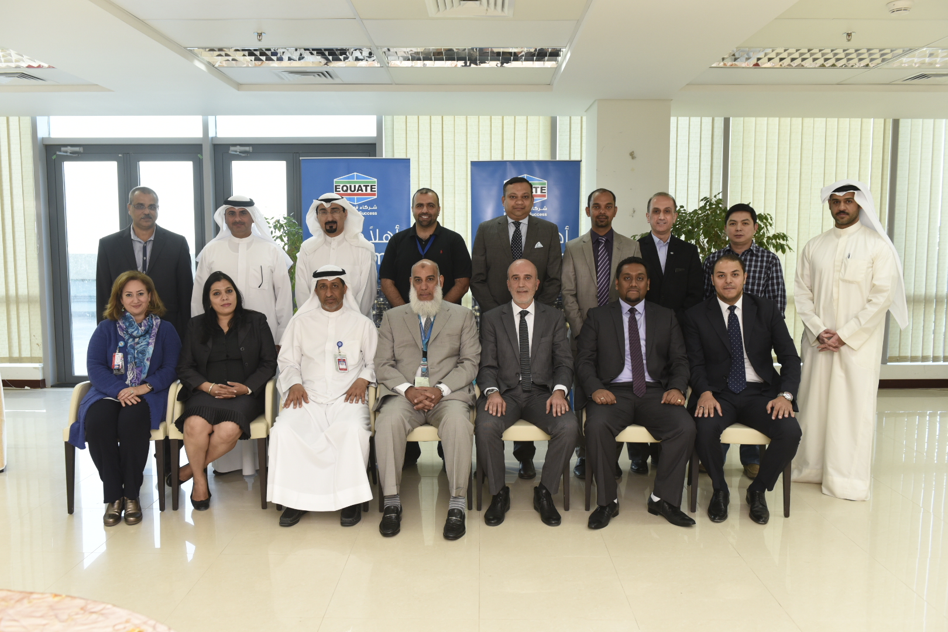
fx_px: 816
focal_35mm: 31
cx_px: 474
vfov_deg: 42.3
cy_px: 316
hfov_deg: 60.3
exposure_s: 1/100
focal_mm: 31
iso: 1000
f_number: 4
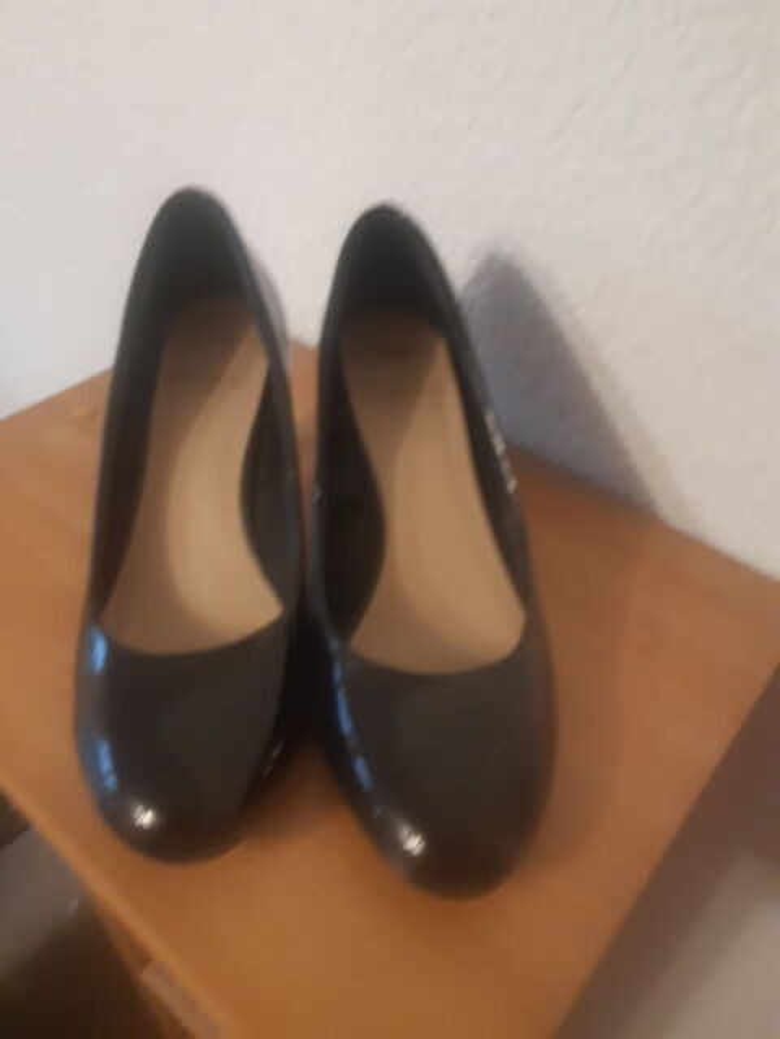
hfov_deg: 53.1
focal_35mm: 26
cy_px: 520
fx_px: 781
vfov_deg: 67.3
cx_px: 390
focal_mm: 3.93
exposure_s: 1/25
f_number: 1.7
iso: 250
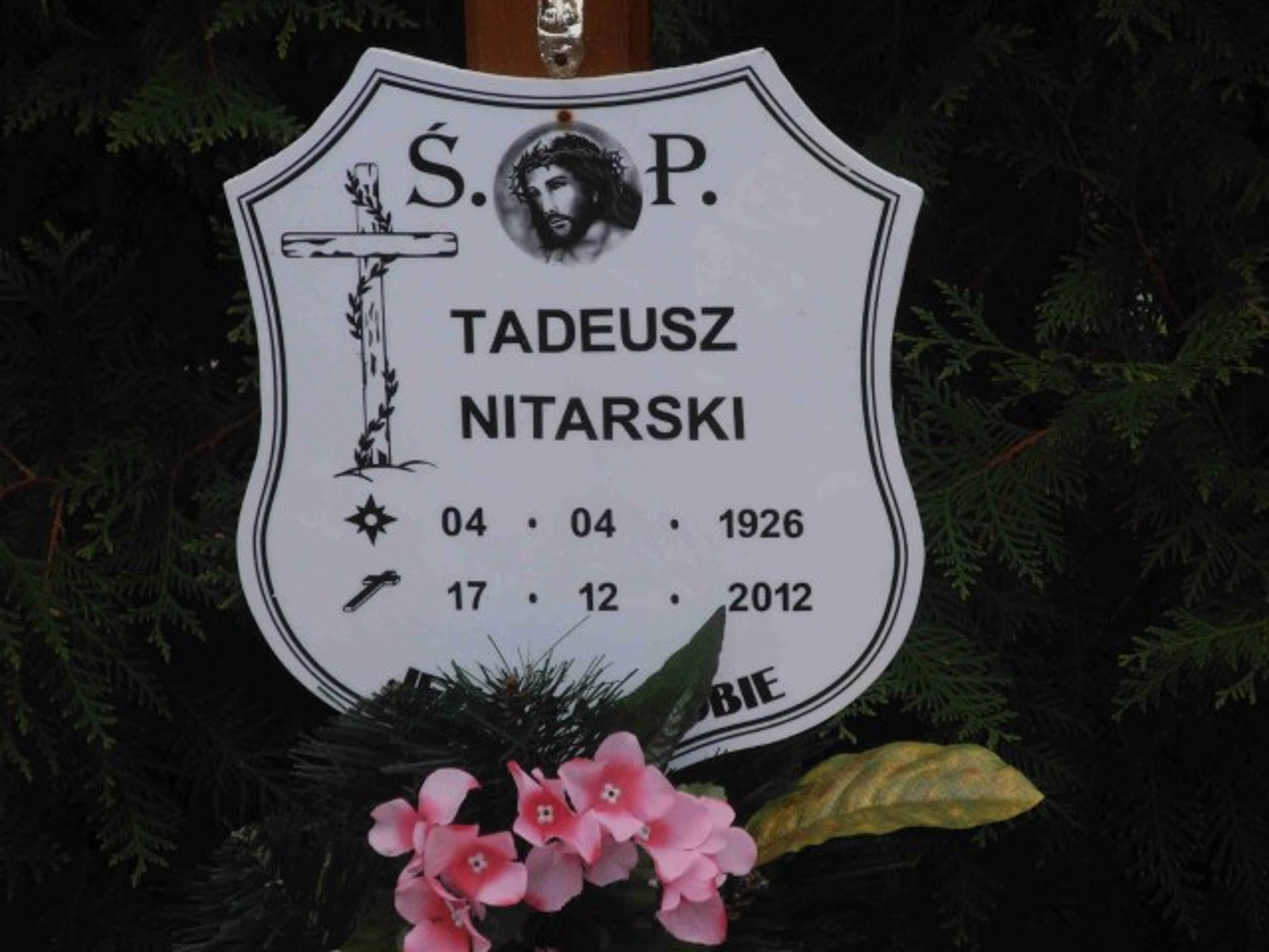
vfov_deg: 6.2
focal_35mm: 240
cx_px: 634
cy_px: 476
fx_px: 8798
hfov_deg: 8.2
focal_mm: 42.54
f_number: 5.7
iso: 125
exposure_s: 1/200
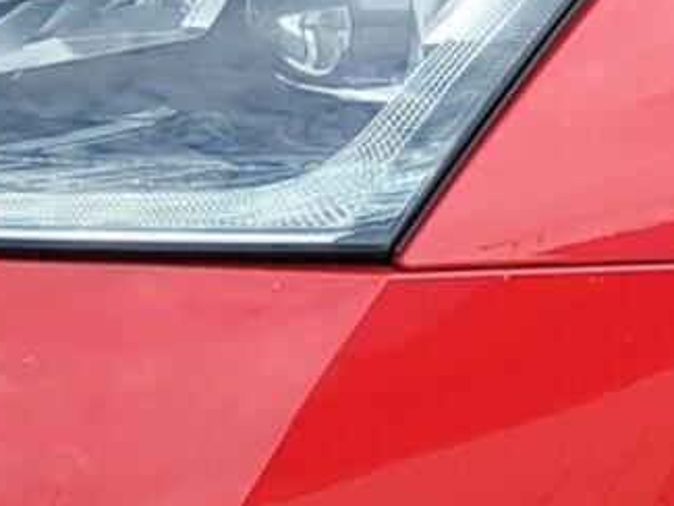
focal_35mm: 337
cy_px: 350
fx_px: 6564
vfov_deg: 4.4
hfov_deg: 5.9
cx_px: 39
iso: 25
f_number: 2.4
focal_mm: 7.12
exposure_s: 1/391
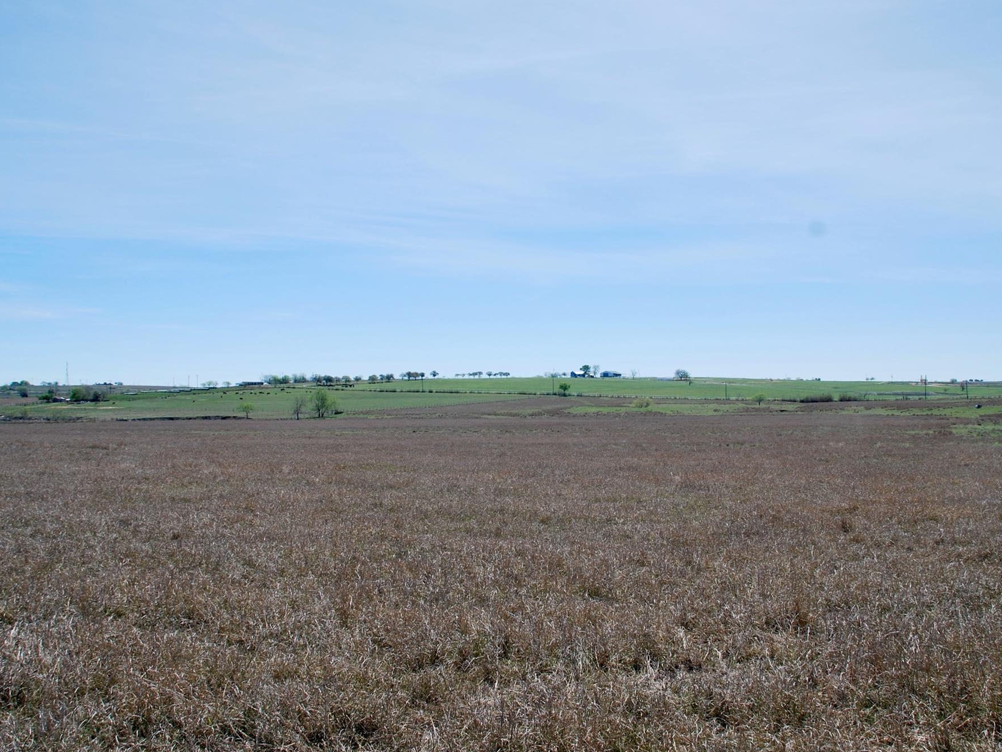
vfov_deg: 46.8
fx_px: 869
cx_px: 548
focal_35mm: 30
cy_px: 376
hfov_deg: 59.8
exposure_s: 1/250
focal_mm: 18
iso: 100
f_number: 8
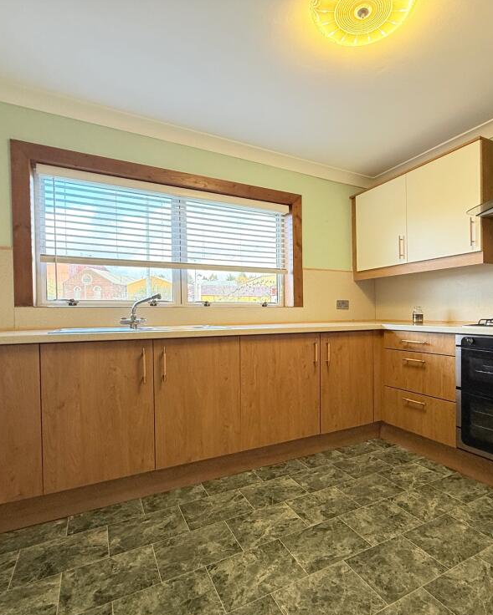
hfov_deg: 70.3
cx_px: 288
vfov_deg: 83.2
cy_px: 319
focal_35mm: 19
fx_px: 346
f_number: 2.2
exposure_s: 1/100
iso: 125
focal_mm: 2.22
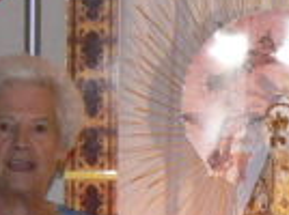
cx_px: 254
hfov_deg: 7.7
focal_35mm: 258
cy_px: 142
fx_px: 2150
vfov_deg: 5.7
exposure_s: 1/30
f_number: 3.2
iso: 100
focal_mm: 6
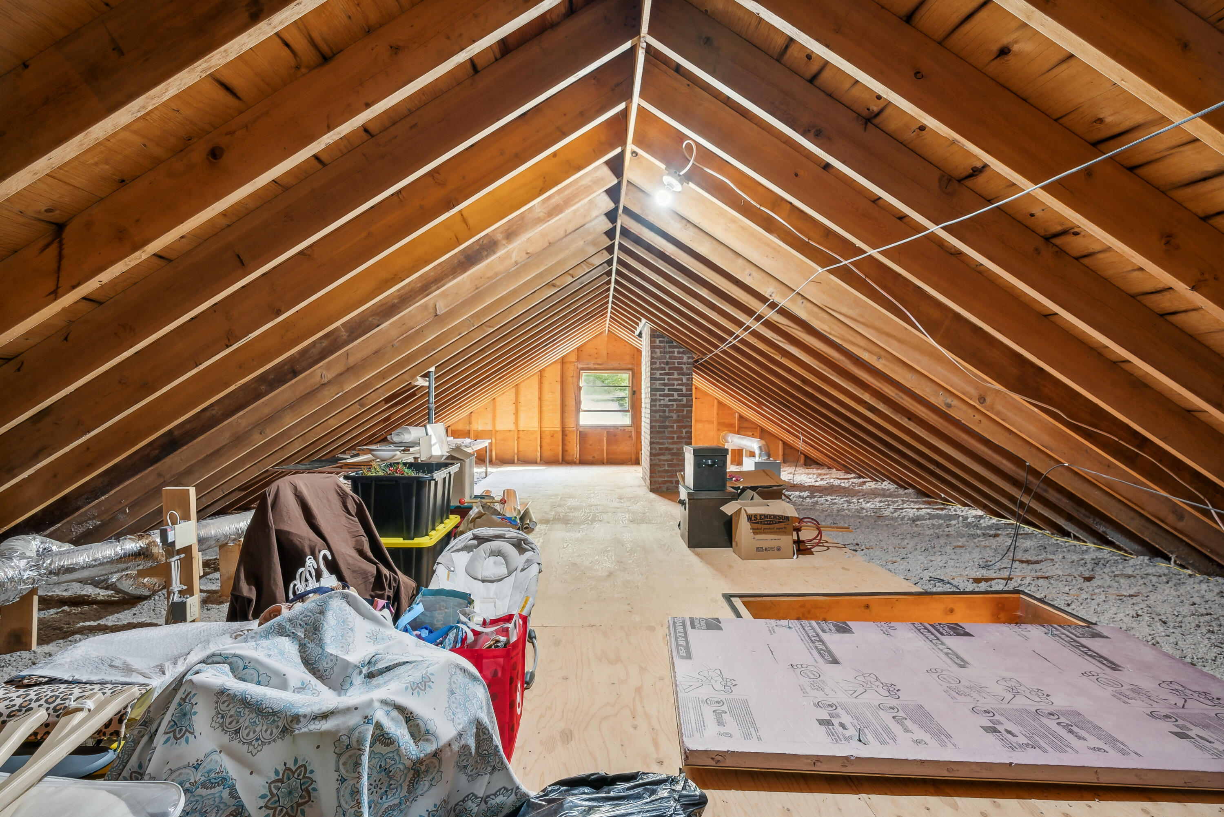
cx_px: 612
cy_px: 408
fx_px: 544
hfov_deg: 96.7
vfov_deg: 73.8
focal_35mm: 16
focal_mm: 16
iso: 320
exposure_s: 1.3
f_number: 7.1
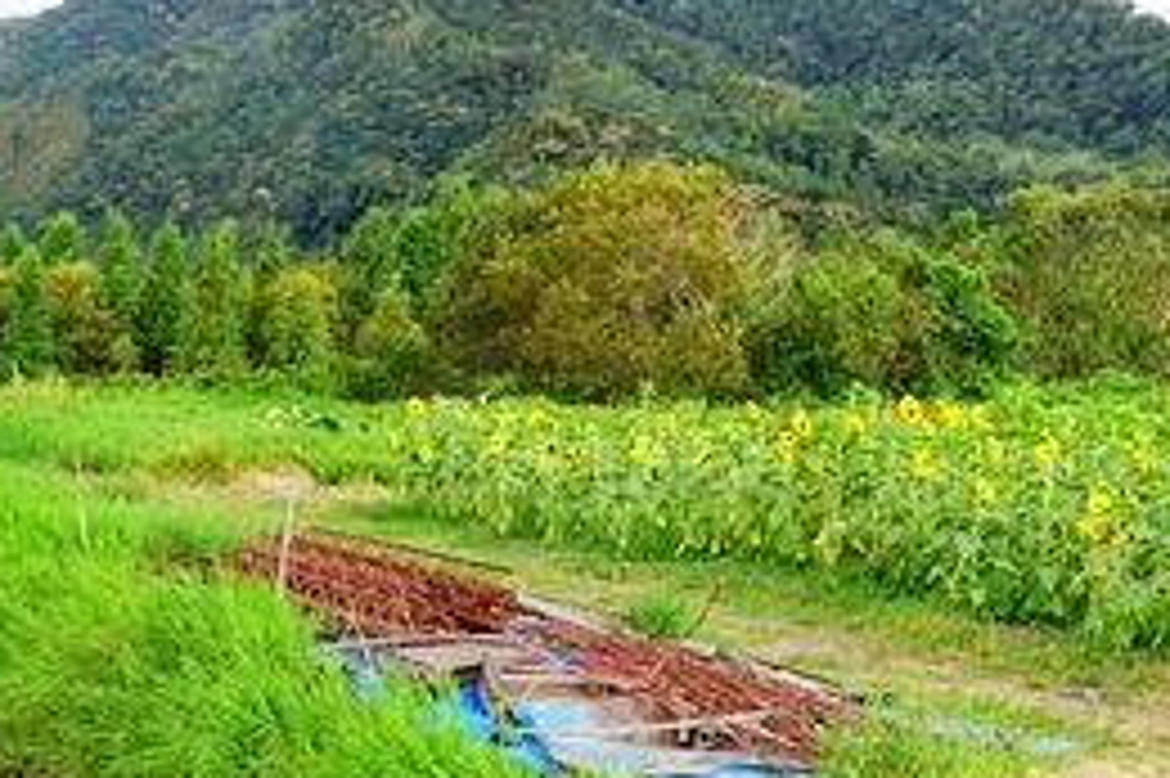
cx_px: 338
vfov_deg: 22.5
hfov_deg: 33.0
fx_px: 1949
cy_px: 501
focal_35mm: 60
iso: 125
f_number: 2.8
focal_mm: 8.8
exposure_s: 1/40
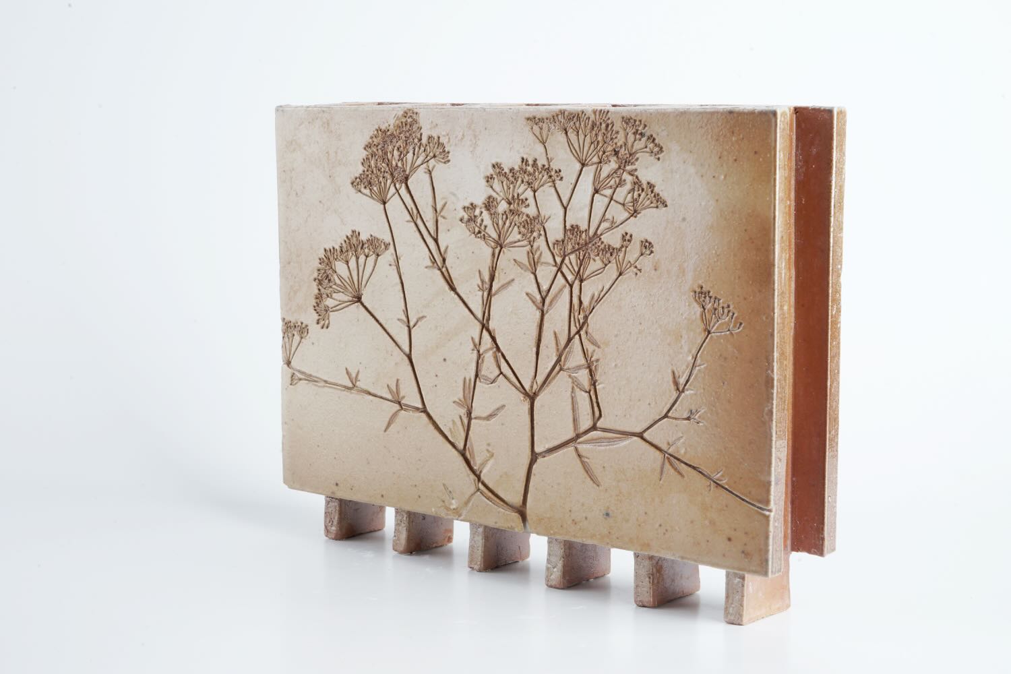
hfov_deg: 30.5
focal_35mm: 66
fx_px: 1853
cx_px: 506
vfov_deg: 20.6
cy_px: 337
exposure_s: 1/50
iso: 160
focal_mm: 66
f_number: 22
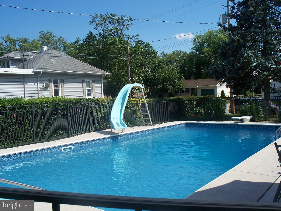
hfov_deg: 51.4
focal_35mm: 36
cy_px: 106
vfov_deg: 39.7
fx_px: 292
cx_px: 140
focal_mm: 7.54
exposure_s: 1/500
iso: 80
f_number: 5
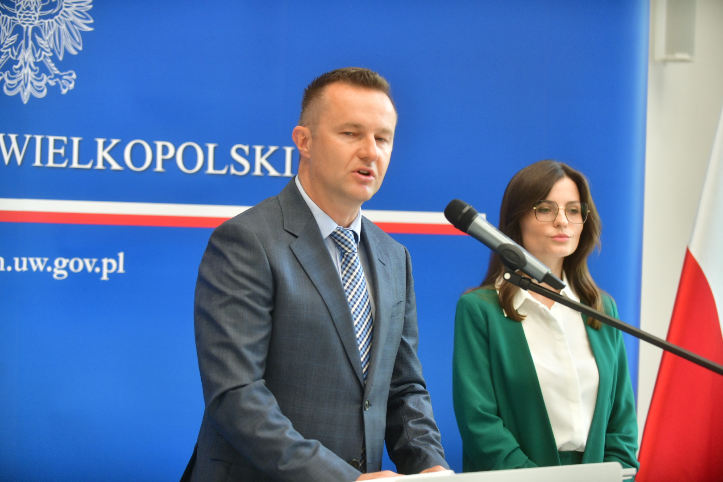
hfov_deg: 22.6
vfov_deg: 15.2
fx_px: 1807
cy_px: 241
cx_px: 362
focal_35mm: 90
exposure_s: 1/400
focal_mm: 90
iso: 1100
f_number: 2.8
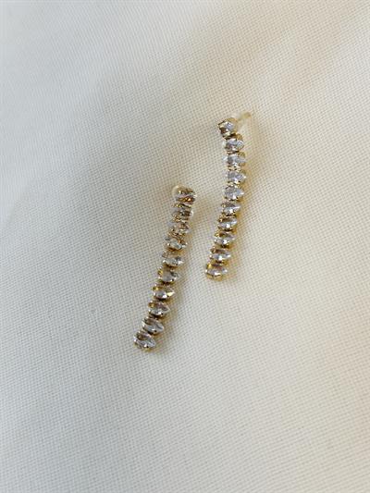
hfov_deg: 30.3
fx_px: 684
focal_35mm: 48
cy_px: 246
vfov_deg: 39.6
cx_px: 185
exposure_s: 1/355
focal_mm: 6.86
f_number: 1.78
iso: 80
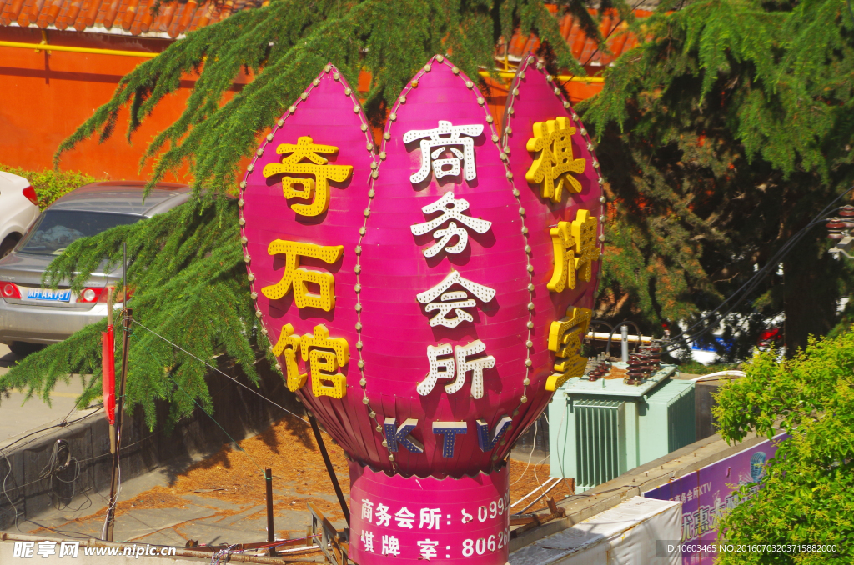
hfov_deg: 5.3
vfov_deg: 3.5
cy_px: 282
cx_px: 427
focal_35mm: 390
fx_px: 9232
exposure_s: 1/250
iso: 160
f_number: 11
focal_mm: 260
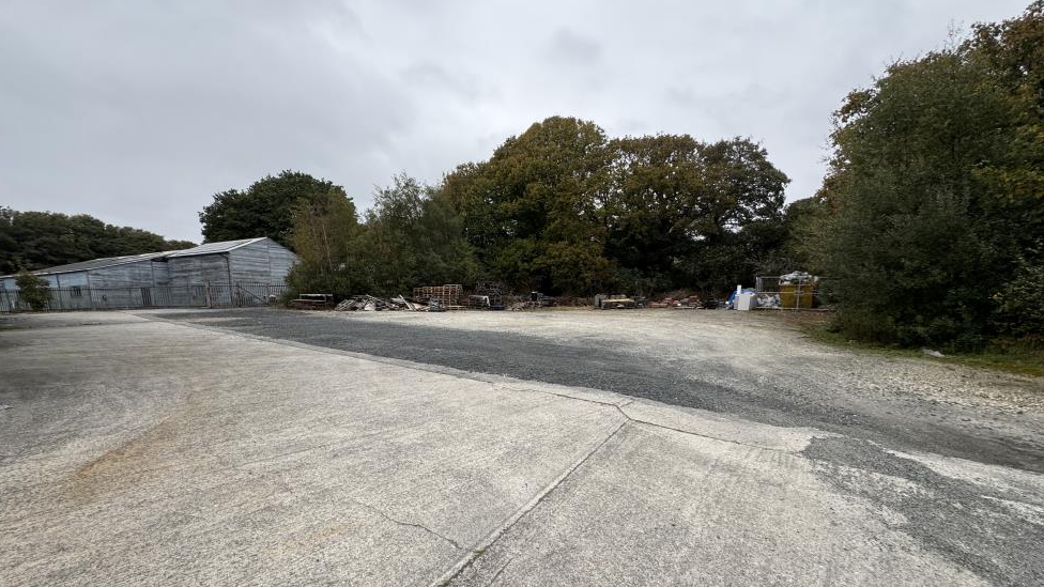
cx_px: 519
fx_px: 443
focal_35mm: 16
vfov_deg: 66.4
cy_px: 356
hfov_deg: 99.4
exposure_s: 1/287
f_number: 2.2
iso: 40
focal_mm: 2.22
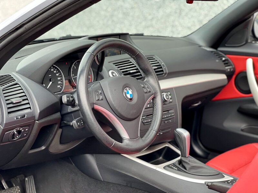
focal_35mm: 77
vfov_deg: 19.1
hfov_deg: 25.3
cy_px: 96
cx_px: 129
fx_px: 574
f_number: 2.8
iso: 125
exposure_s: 1/121
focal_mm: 9
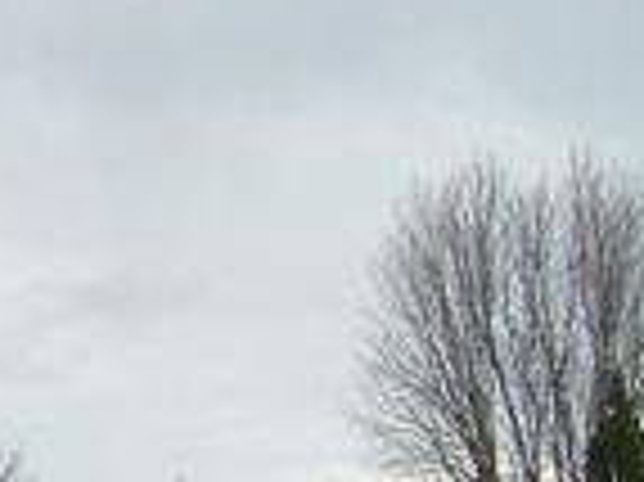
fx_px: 2082
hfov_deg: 15.6
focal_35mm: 112
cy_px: 786
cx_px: -441
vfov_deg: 12.4
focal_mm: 5.7
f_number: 8.8
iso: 80
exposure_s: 1/100
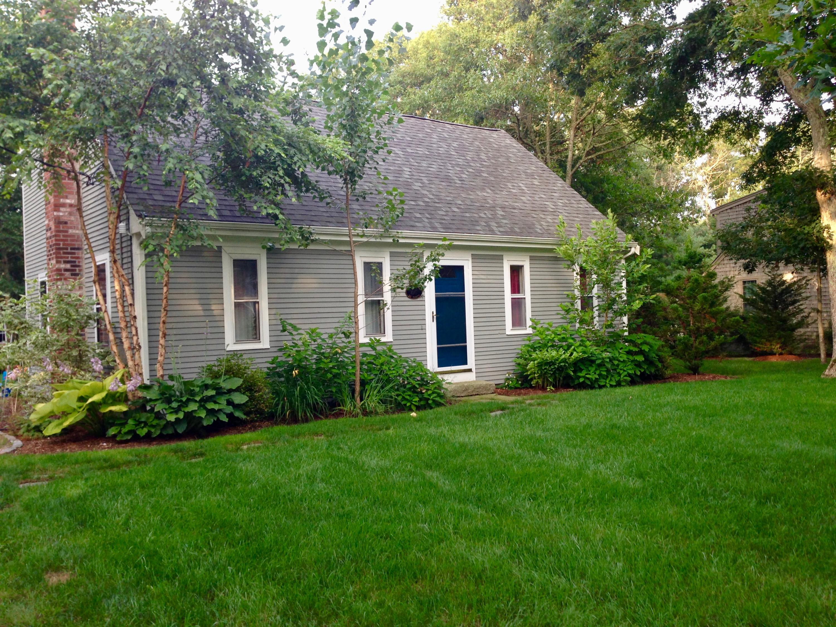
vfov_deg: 42.9
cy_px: 314
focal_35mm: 33
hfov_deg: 55.4
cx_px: 418
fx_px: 797
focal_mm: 4.12
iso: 50
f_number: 2.4
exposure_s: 1/60
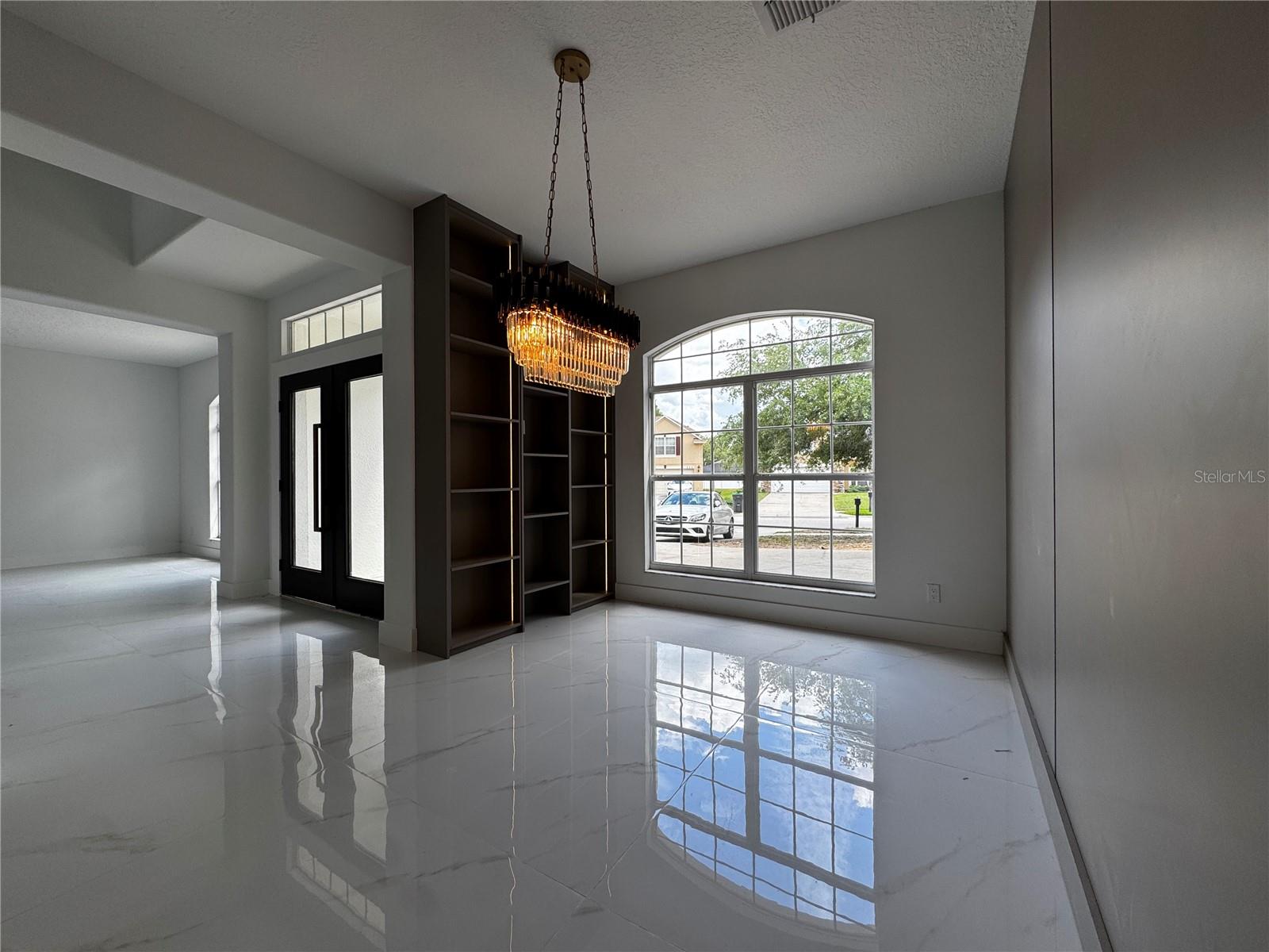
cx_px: 634
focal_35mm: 14
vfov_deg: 85.7
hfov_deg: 102.1
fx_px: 513
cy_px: 476
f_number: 2.2
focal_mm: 2.22
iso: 40
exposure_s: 1/236
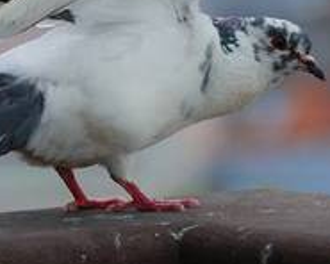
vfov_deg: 1.4
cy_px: 23
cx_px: 209
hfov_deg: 1.8
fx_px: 10441
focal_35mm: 1069
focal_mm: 200
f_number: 5.6
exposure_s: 1/200
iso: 220
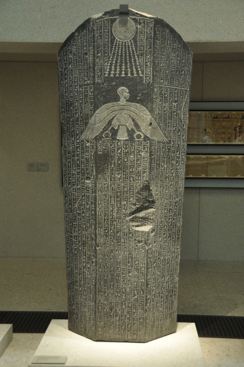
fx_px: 490
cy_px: 184
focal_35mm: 48
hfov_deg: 28.0
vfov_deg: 41.2
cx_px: 122
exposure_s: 1/60
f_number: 4
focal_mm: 32
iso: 1000
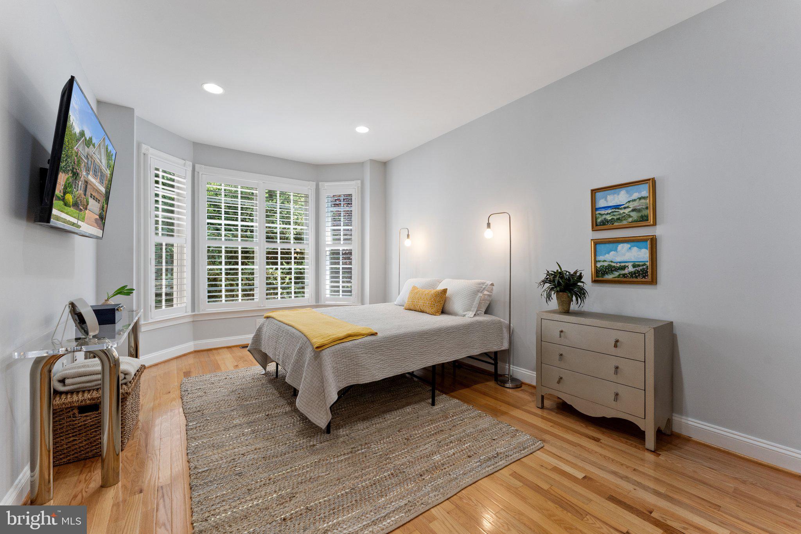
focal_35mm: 14
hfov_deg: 104.3
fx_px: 311
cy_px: 267
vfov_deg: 81.2
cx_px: 400
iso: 500
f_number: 8
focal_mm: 14
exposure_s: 1/8
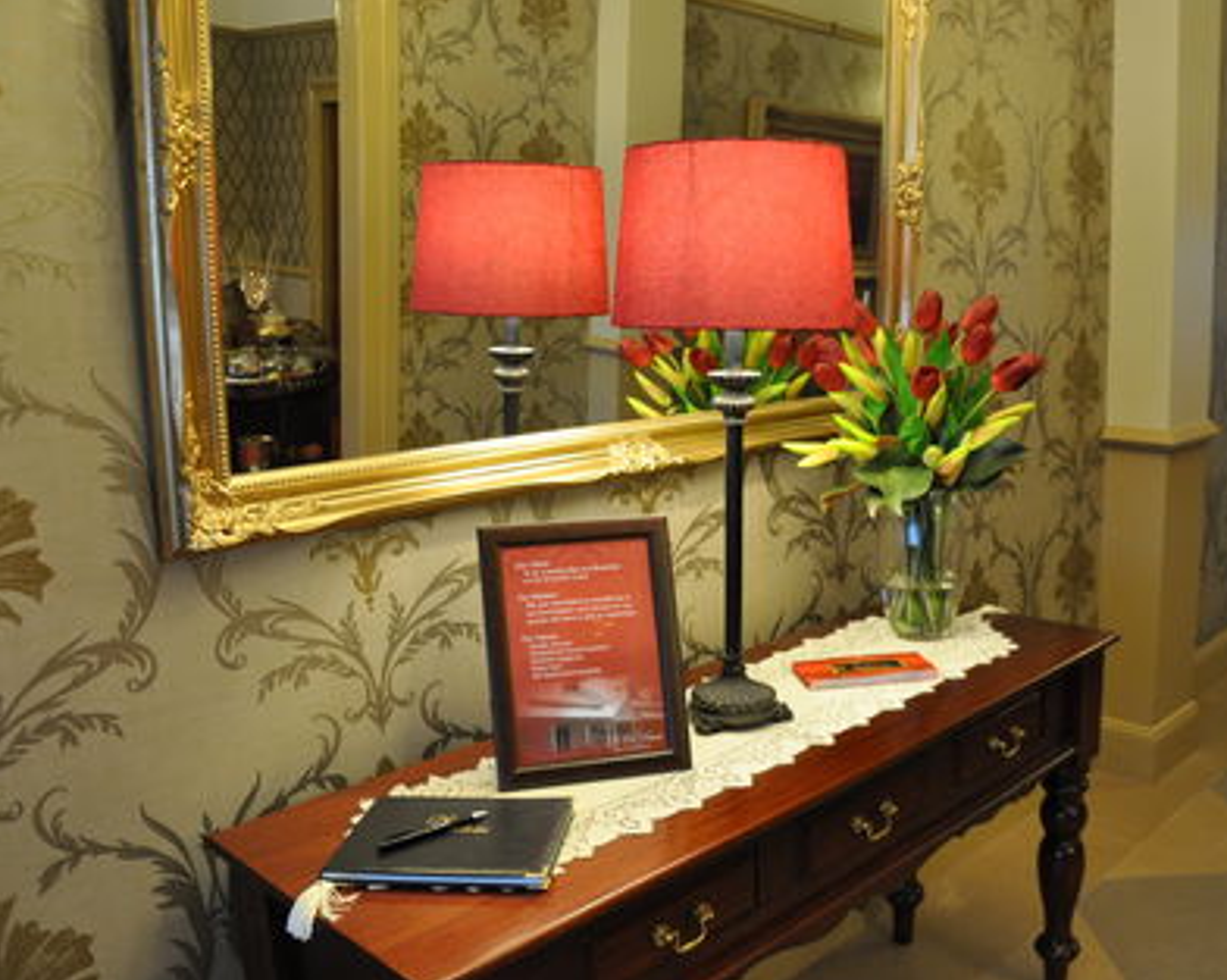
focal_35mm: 31
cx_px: 673
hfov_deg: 57.1
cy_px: 488
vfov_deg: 47.1
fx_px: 1125
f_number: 3.5
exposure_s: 1/13
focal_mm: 18
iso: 800
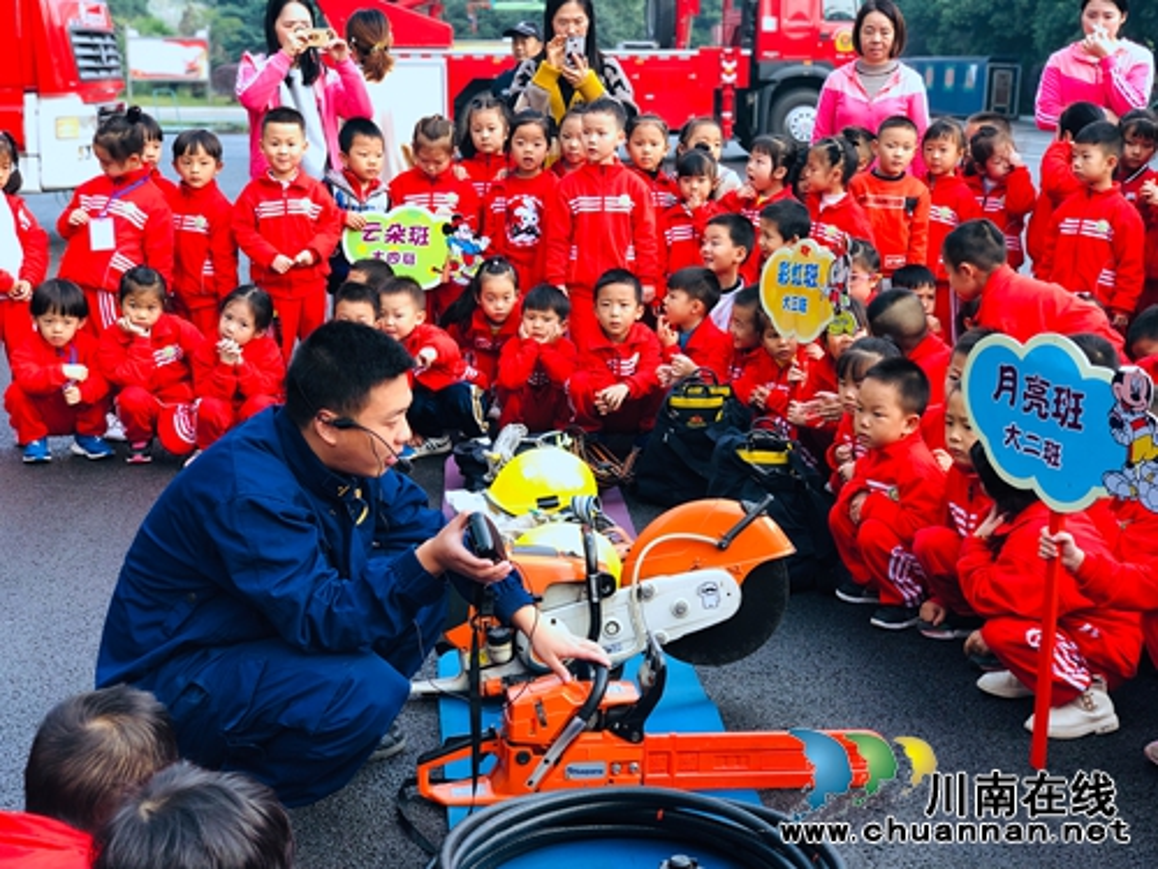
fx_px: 1740
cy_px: 434
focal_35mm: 52
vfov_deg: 28.0
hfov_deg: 36.8
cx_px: 579
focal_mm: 6
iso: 20
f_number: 2.4
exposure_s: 1/120
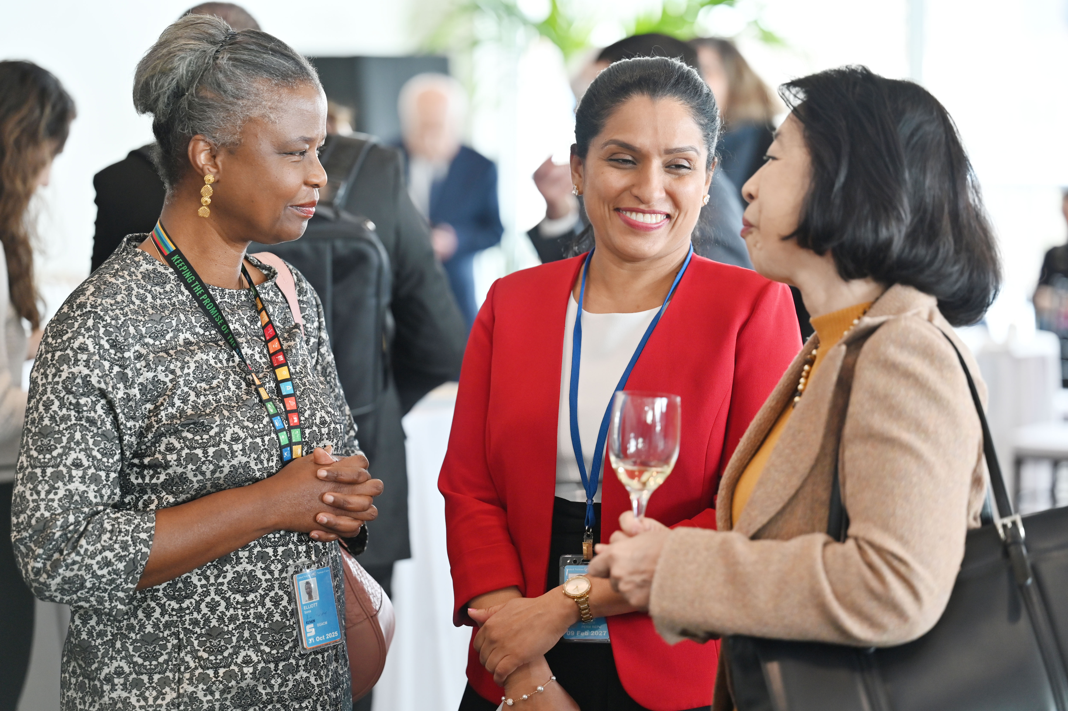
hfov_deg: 19.7
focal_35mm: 104
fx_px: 3083
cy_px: 356
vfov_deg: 13.1
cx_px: 534
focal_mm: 104
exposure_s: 1/125
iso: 400
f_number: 2.8
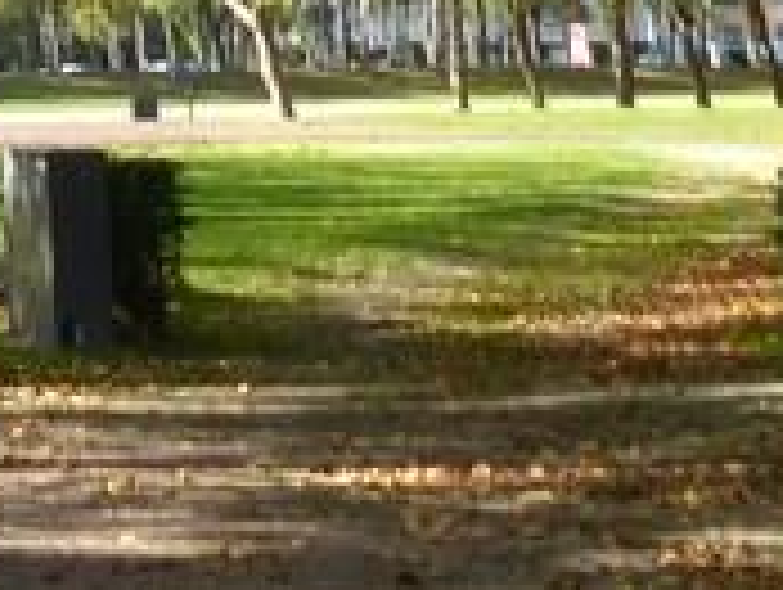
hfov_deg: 11.6
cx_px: -594
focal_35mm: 158
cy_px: -917
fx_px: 3579
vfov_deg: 8.5
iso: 100
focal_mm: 5.3
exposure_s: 1/250
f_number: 4
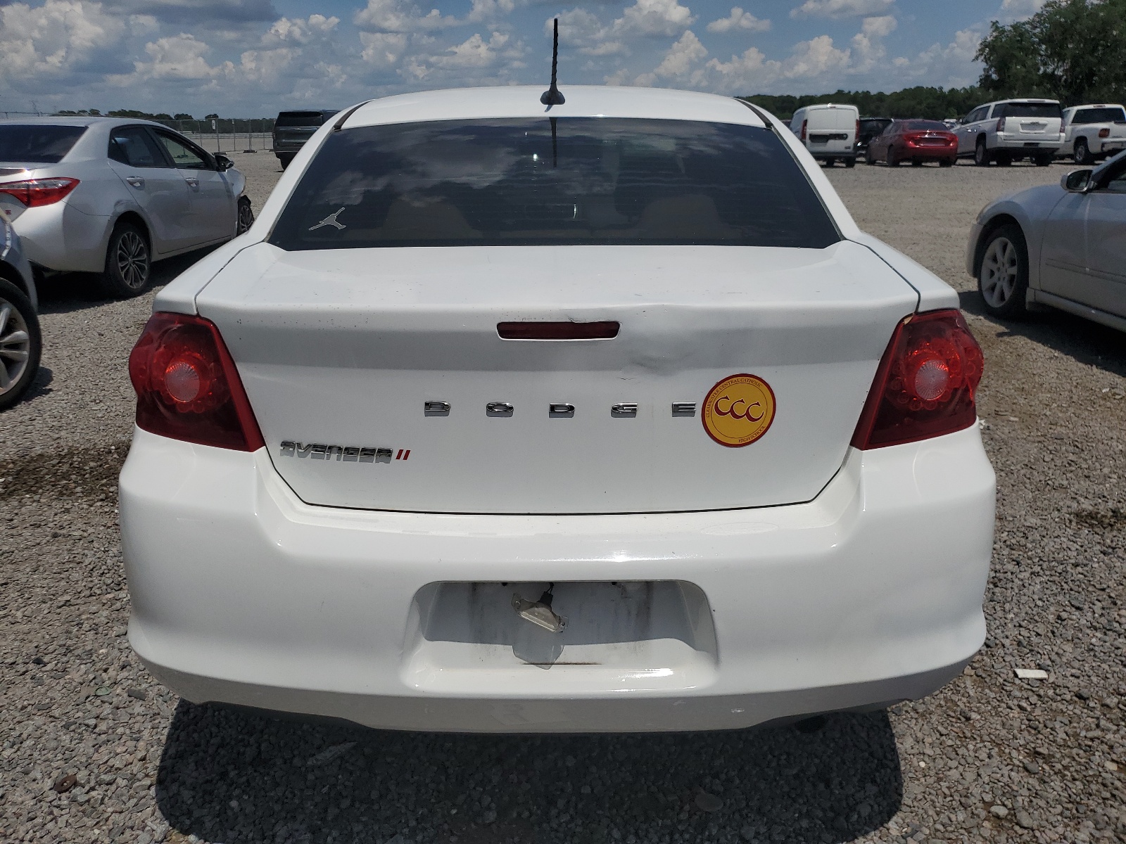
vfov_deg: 53.1
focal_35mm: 26
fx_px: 846
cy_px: 422
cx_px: 563
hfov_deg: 67.3
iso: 51
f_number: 1.5
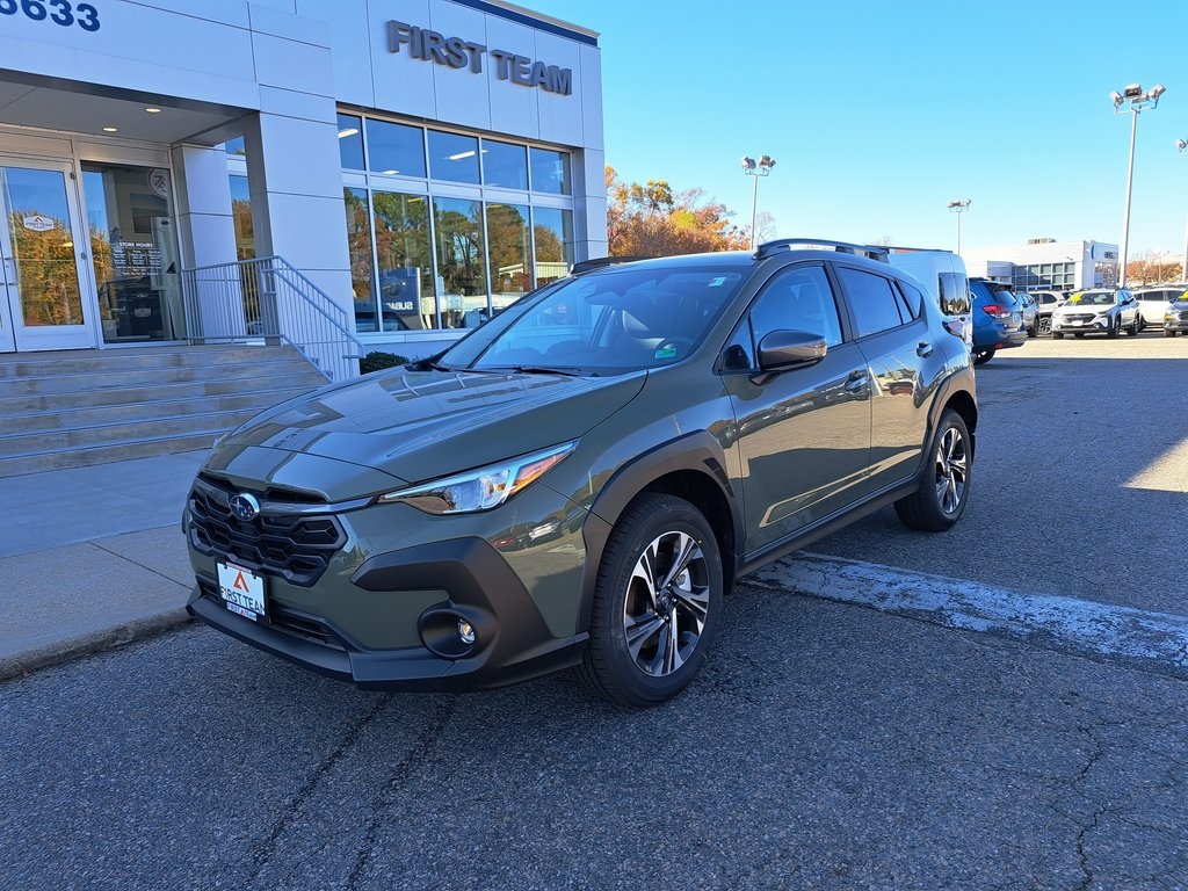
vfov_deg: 56.8
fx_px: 824
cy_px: 446
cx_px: 594
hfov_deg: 71.6
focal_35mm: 24
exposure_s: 1/393
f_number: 1.8
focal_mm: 5.23
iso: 50
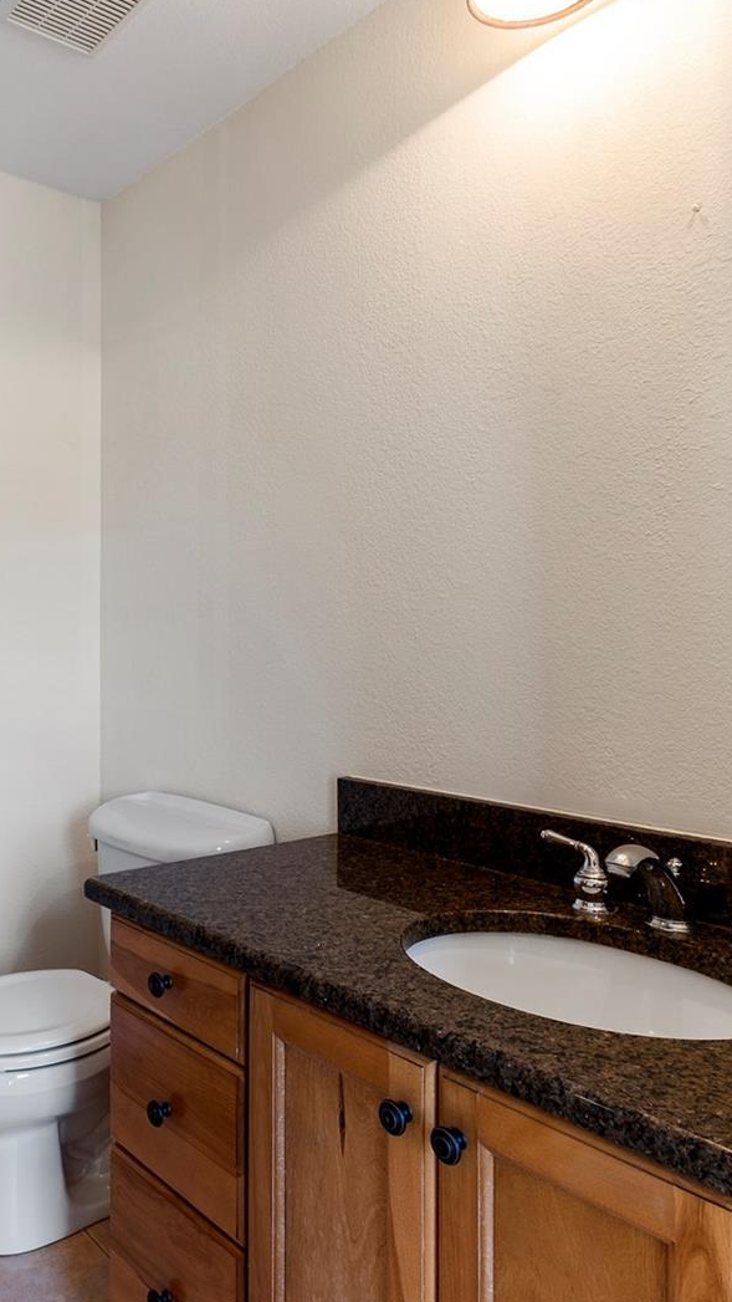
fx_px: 828
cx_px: 206
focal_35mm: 24
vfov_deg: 76.3
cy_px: 647
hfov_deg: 46.4
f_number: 10
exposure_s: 1/2
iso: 100
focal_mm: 10
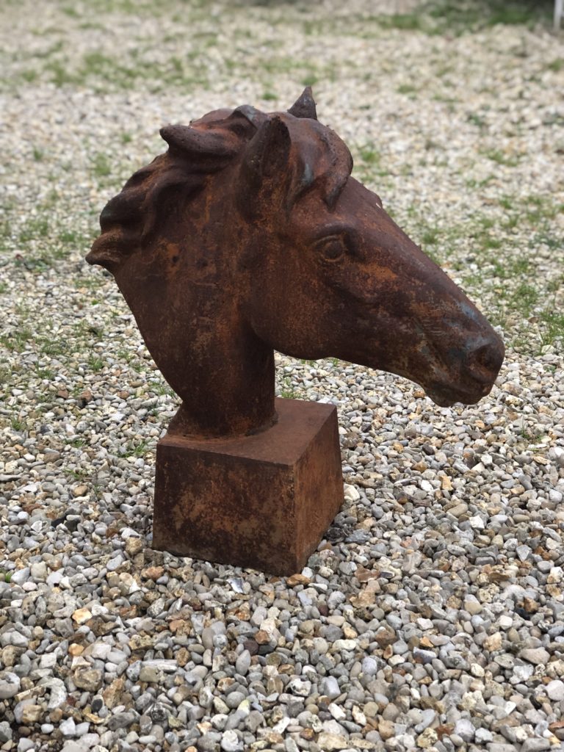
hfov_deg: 28.0
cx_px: 282
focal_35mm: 52
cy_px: 376
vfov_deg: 36.8
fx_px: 1130
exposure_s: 1/30
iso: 100
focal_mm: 6
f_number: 2.4
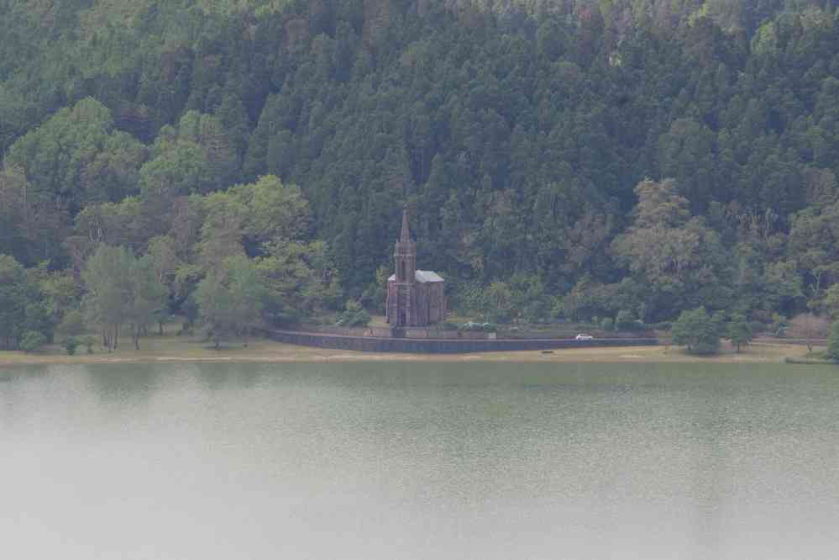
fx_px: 10487
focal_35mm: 450
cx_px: 420
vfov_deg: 3.1
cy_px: 280
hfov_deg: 4.6
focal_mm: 300
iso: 1600
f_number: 9
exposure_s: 1/320
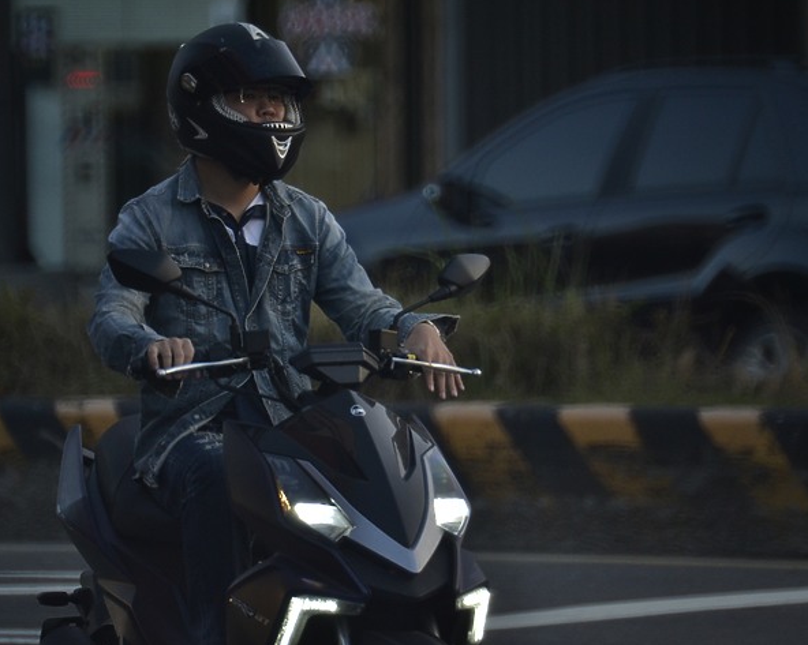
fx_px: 12286
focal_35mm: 514
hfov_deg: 3.8
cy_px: 323
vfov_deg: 3.0
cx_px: 352
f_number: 5.6
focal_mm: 300
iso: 500
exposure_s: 1/125
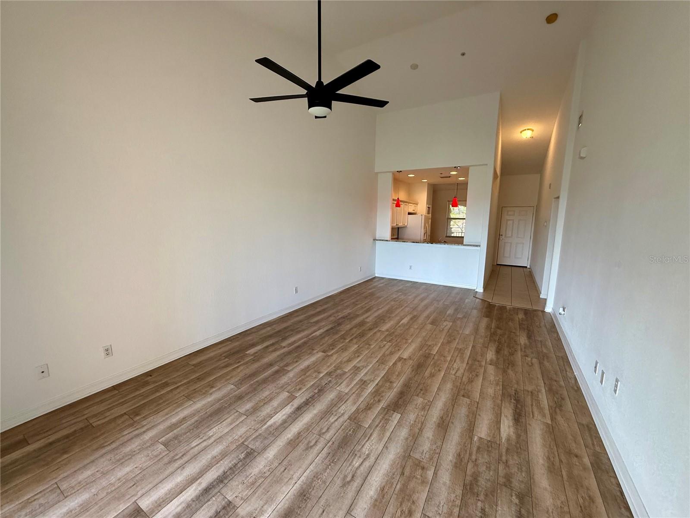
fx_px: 279
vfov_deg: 85.7
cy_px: 259
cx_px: 345
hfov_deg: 102.1
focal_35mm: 14
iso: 200
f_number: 2.2
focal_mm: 2.22
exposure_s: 1/120
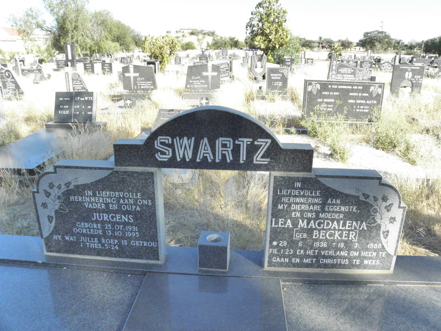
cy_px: 166
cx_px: 220
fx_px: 331
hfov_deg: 67.3
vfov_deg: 53.1
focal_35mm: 26
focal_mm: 4.6
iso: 200
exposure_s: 1/250
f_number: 6.3
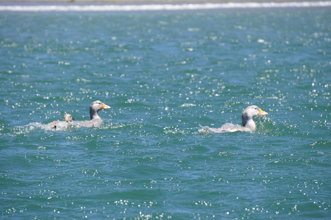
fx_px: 2526
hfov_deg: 7.5
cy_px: 112
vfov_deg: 5.0
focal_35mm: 275
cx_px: 169
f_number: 7.1
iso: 200
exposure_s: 1/400
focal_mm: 176
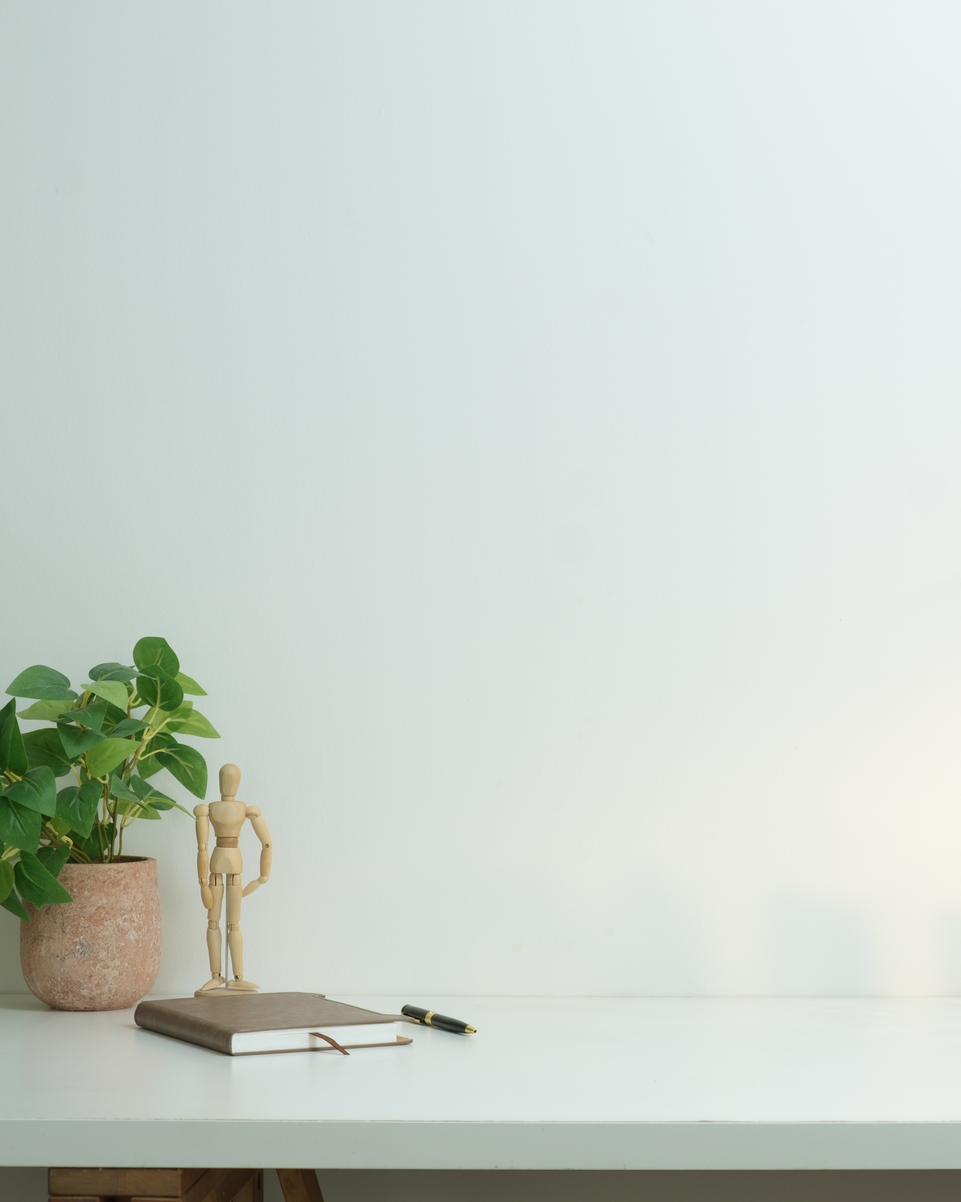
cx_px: 793
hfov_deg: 15.4
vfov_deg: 19.4
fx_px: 3520
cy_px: 590
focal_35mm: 99
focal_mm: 46.3
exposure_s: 1/25
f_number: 8
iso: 160
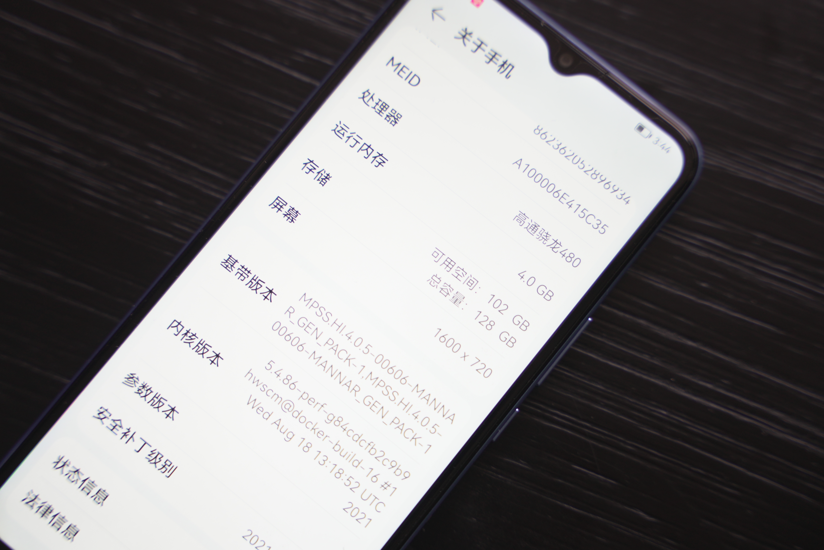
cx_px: 412
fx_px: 1603
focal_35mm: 70
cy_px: 275
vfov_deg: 19.5
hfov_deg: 28.8
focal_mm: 70
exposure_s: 1/100
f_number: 2.8
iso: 320
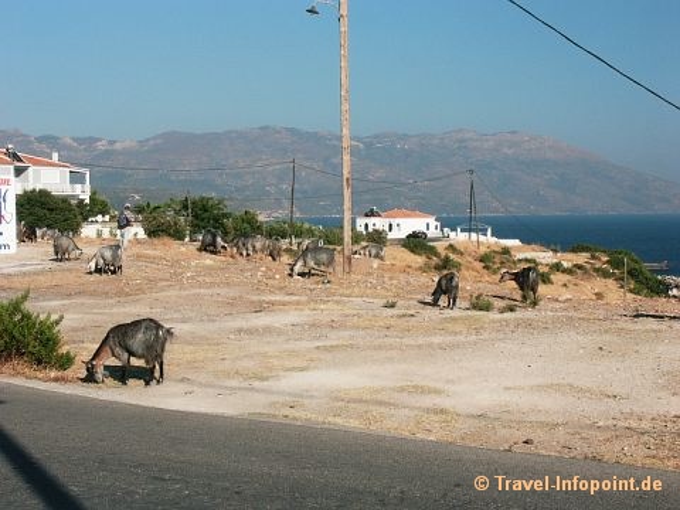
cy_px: 255
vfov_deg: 22.3
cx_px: 340
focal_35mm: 66
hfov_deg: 29.4
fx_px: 1297
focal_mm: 16.29
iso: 100
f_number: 6.7
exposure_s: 1/250
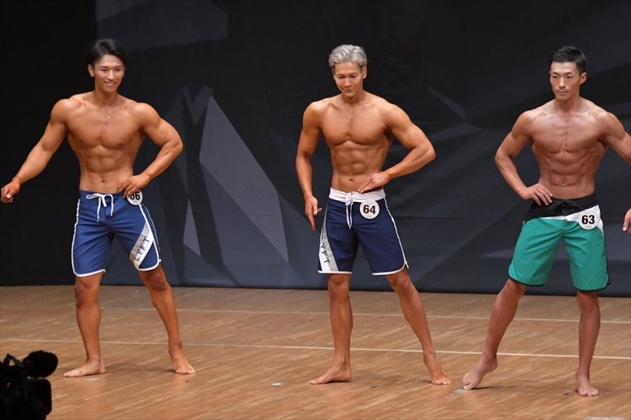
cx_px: 316
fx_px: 4730
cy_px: 210
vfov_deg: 5.1
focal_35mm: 270
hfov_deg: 7.6
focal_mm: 180
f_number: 5.6
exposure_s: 1/400
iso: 6400
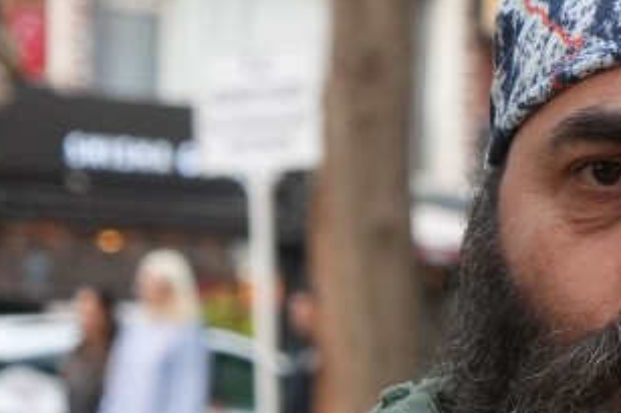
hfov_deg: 8.9
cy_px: 790
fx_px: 3896
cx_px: 865
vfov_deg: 5.9
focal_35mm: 226
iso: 1600
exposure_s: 1/160
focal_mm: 43
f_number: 4.5
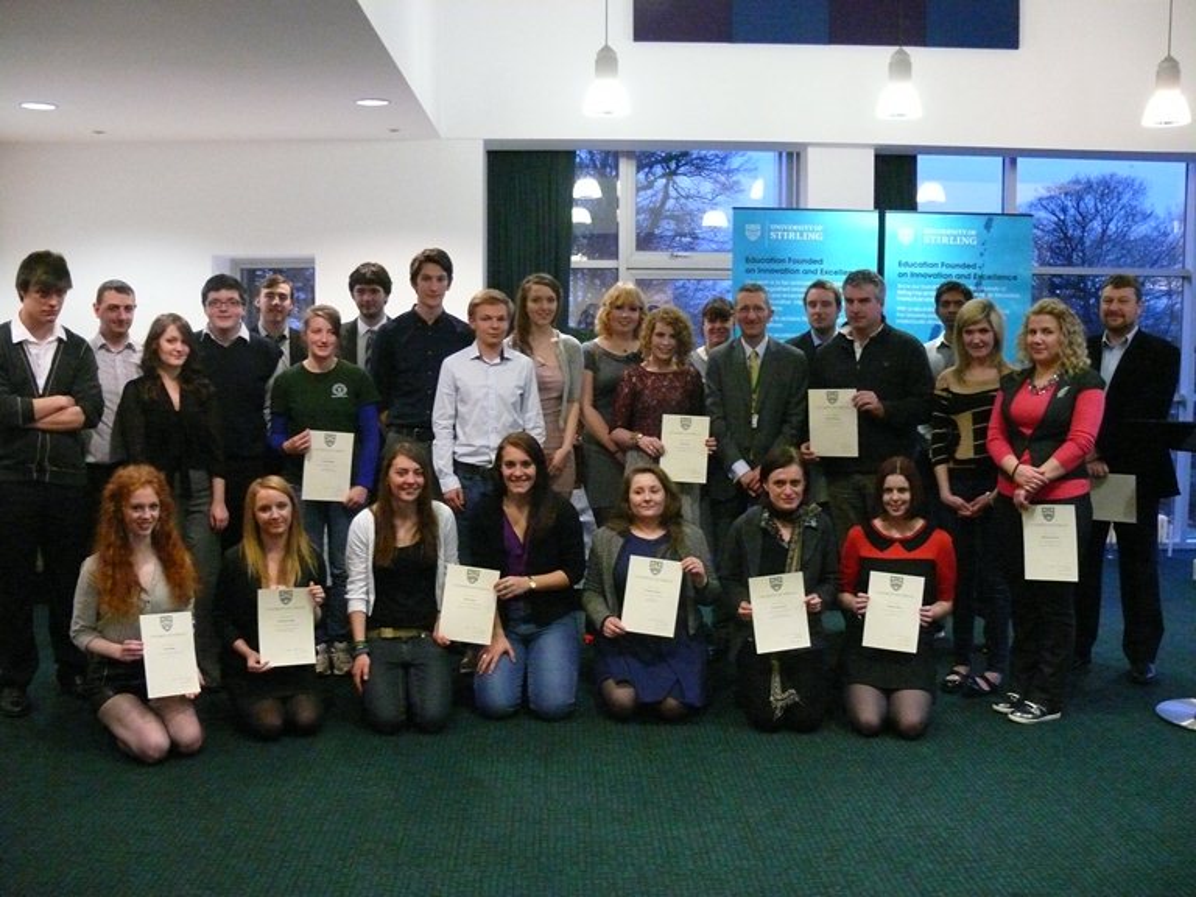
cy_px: 448
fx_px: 1209
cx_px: 598
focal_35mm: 35
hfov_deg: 52.6
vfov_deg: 40.7
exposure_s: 1/25
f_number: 2.8
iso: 800
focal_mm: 7.5
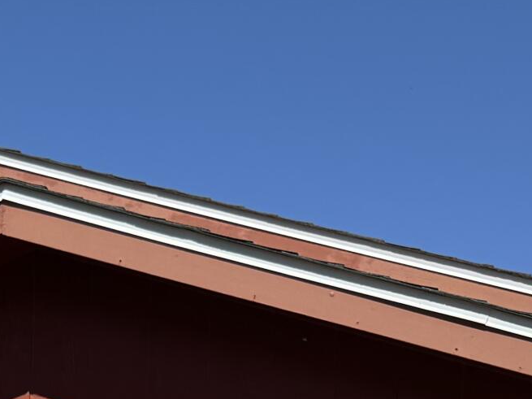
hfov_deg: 17.0
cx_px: -124
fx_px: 1690
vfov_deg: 11.5
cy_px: 904
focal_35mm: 110
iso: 80
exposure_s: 1/4950
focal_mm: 6.76
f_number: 1.78
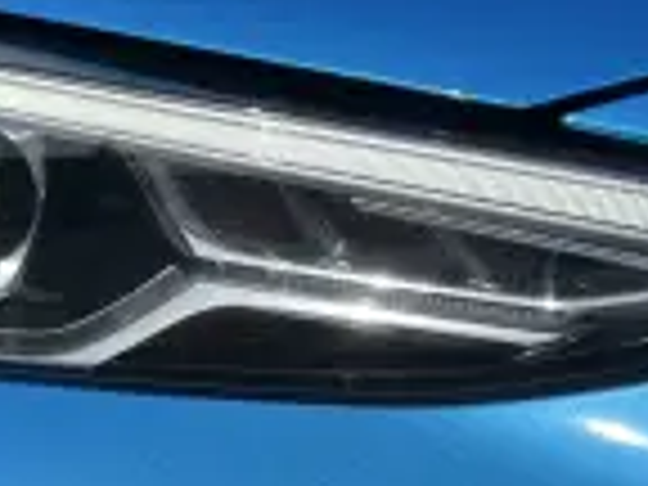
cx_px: 171
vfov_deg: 22.6
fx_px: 1217
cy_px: 234
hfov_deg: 29.4
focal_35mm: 65
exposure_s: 1/8696
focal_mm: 5.7
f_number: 1.5
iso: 50
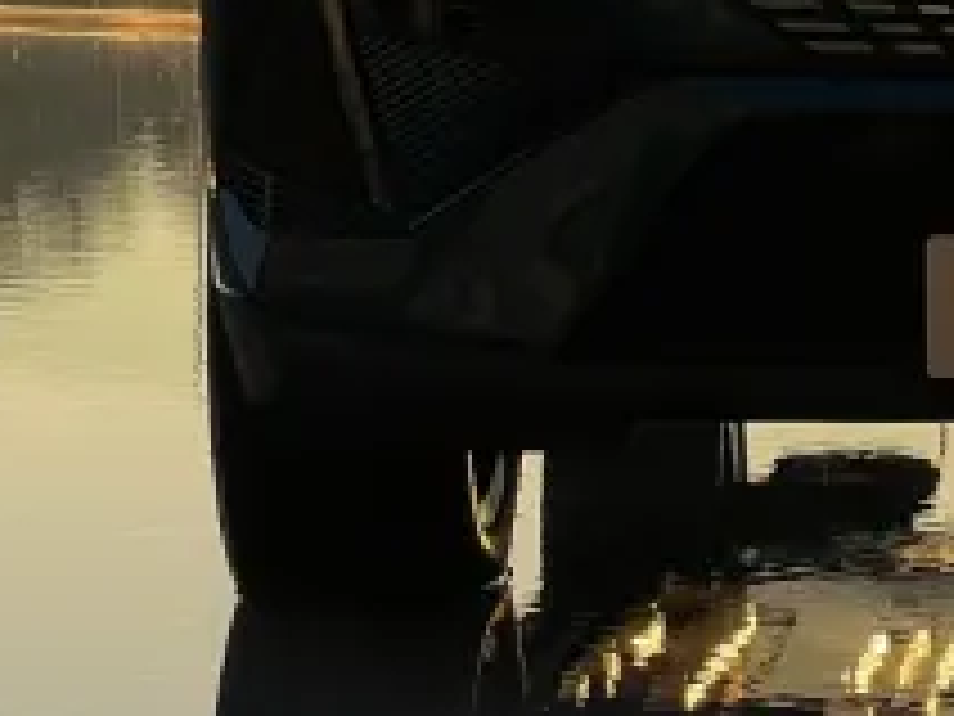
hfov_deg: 7.1
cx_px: 1292
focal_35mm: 276
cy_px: -284
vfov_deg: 5.3
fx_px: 7606
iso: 32
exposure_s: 1/840
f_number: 2.8
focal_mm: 9
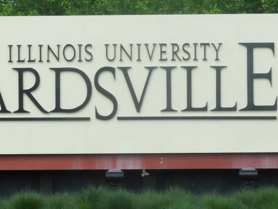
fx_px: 2515
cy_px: 152
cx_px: 64
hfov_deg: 6.3
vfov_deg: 4.8
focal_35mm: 313
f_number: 5.2
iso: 100
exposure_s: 1/250
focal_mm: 26.9
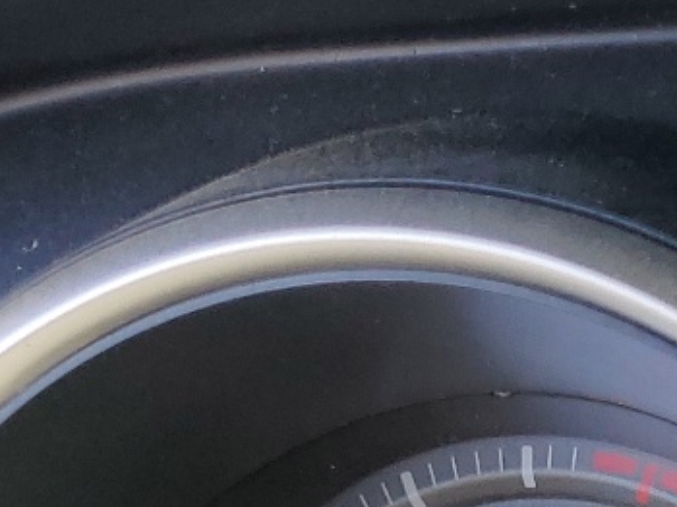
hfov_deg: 14.2
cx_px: 1302
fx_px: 2326
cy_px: 685
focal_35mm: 119
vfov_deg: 12.0
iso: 50
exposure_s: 1/159
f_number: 1.5
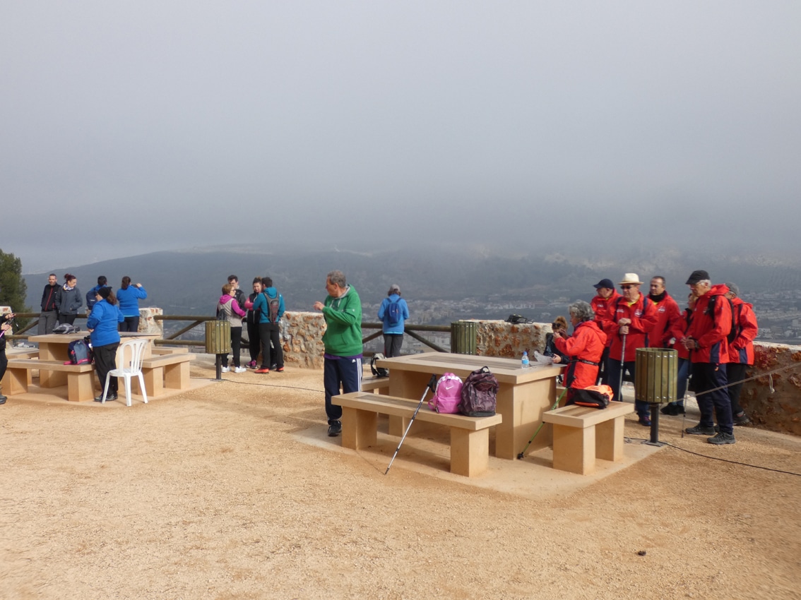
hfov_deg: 58.4
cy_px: 300
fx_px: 717
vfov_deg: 45.4
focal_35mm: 31
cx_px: 400
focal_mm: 5.5
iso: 80
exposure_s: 1/1000
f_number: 3.3
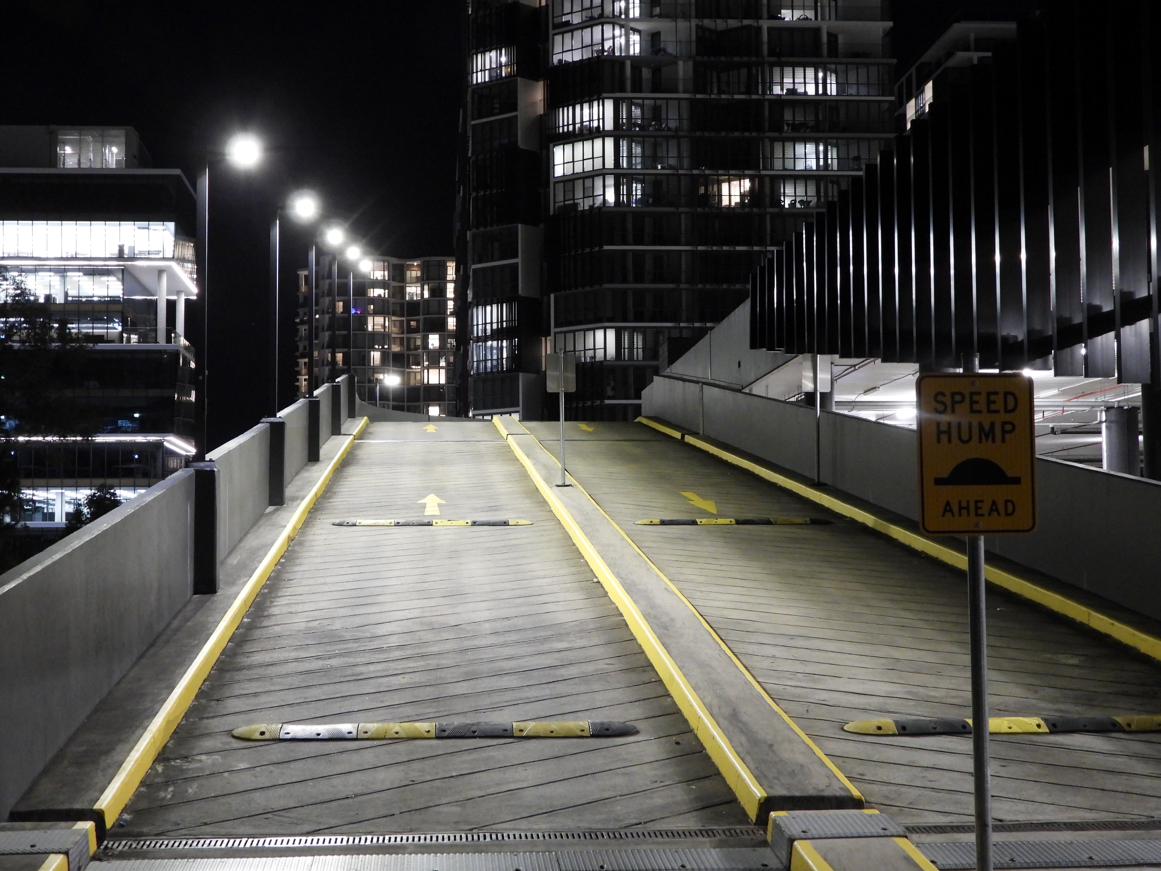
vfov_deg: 24.4
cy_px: 436
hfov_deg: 32.2
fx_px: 2012
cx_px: 580
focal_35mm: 60
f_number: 3.5
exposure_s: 1/8
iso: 800
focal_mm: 10.7
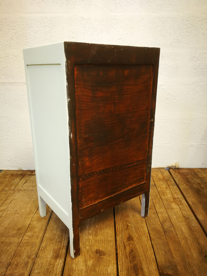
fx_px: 215
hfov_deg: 51.4
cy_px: 138
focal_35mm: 27
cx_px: 104
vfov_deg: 65.3
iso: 100
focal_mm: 3.95
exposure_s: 1/10
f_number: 2.2
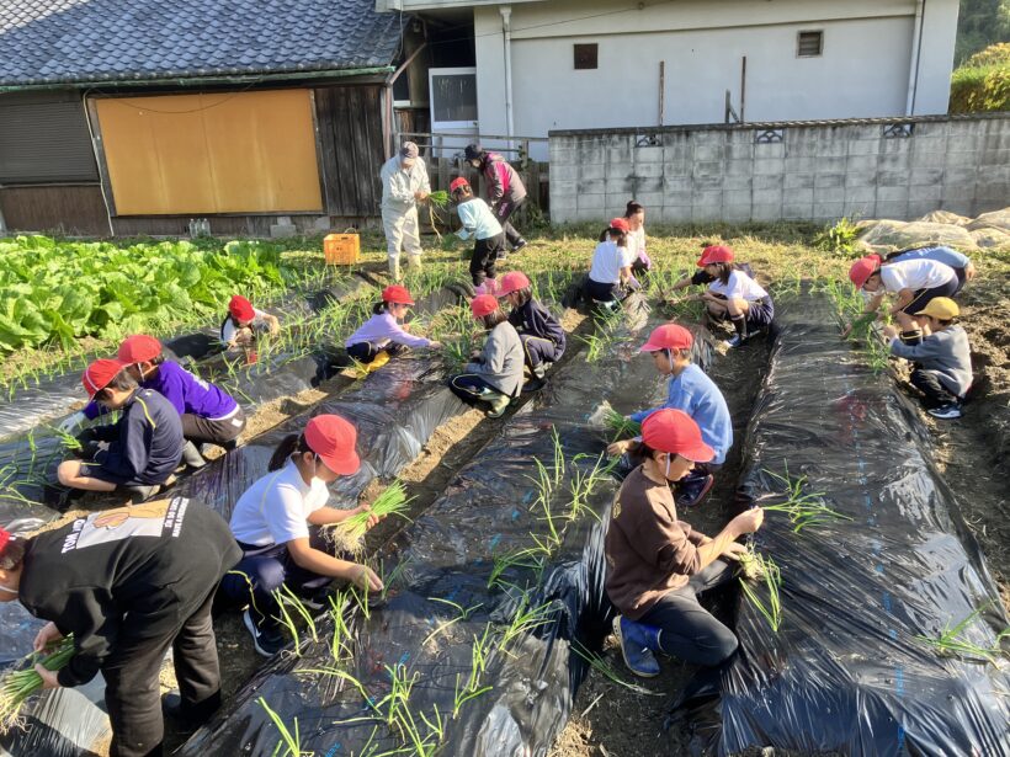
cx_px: 505
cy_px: 378
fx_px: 817
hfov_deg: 63.4
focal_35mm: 28
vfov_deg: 49.7
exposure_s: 1/414
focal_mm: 3.99
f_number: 1.8
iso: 32
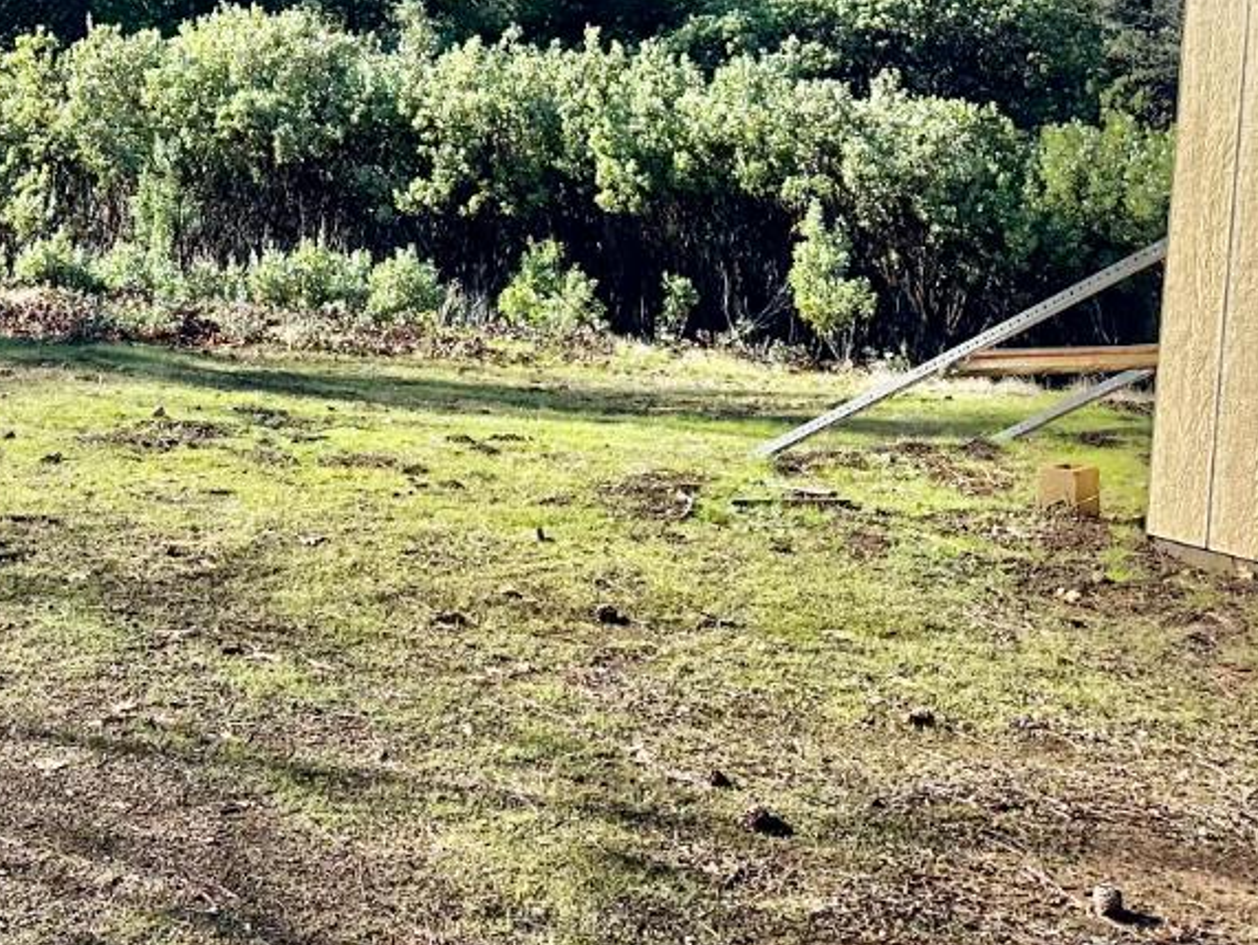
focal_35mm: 63
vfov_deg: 22.3
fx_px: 2291
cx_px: -68
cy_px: -36
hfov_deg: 28.4
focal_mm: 6.86
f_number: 1.78
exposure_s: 1/2469
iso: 80
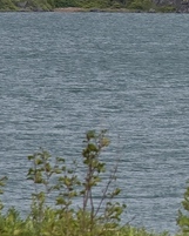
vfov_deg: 2.7
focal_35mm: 716
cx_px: 512
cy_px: 20
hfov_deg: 2.1
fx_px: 5003
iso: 100
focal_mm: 120
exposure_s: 1/250
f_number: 6.3
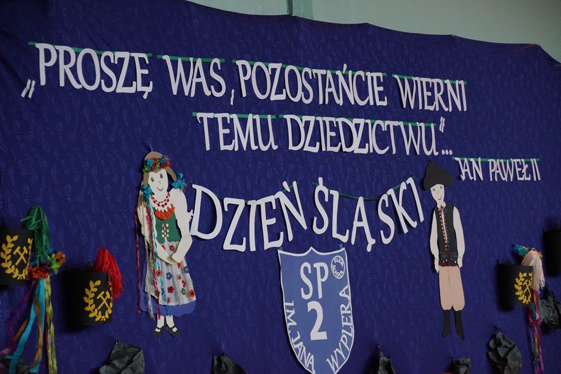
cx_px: 280
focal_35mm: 135
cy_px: 187
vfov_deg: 10.2
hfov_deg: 15.2
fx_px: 2104
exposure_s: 1/40
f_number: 5.6
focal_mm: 90
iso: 3200
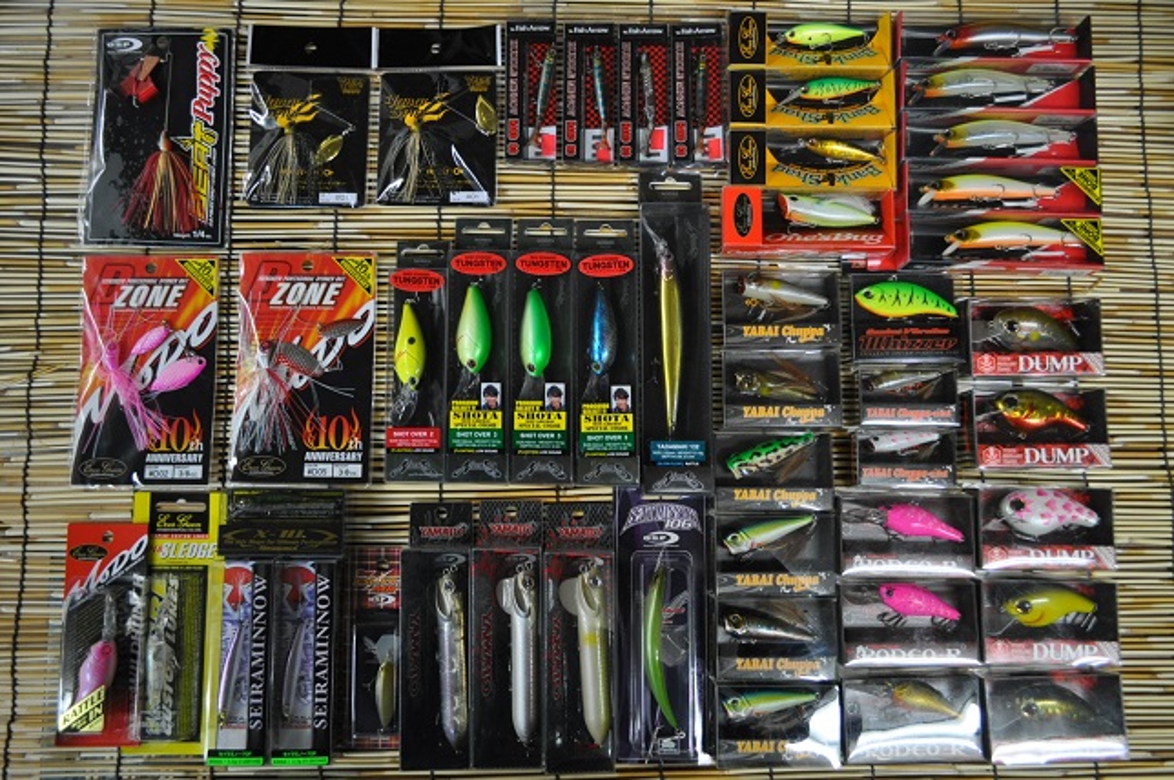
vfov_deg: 47.8
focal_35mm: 27
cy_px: 390
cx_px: 587
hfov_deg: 67.4
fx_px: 880
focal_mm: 18
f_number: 4
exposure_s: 1/60
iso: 800
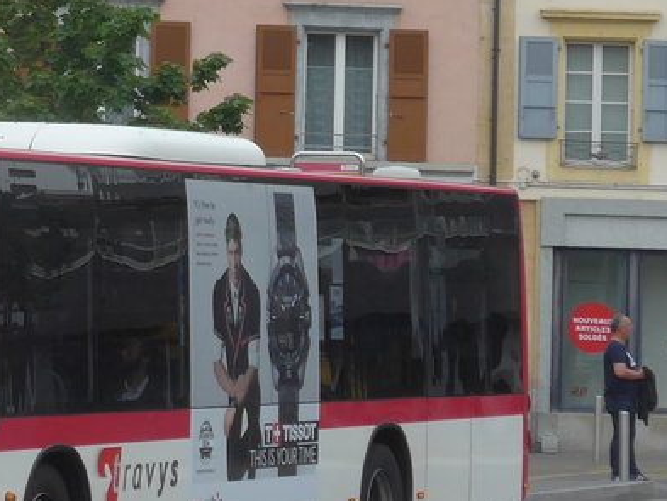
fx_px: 5300
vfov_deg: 5.4
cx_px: 22
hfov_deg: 7.2
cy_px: 25
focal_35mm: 275
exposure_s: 1/160
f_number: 4.6
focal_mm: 18
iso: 200
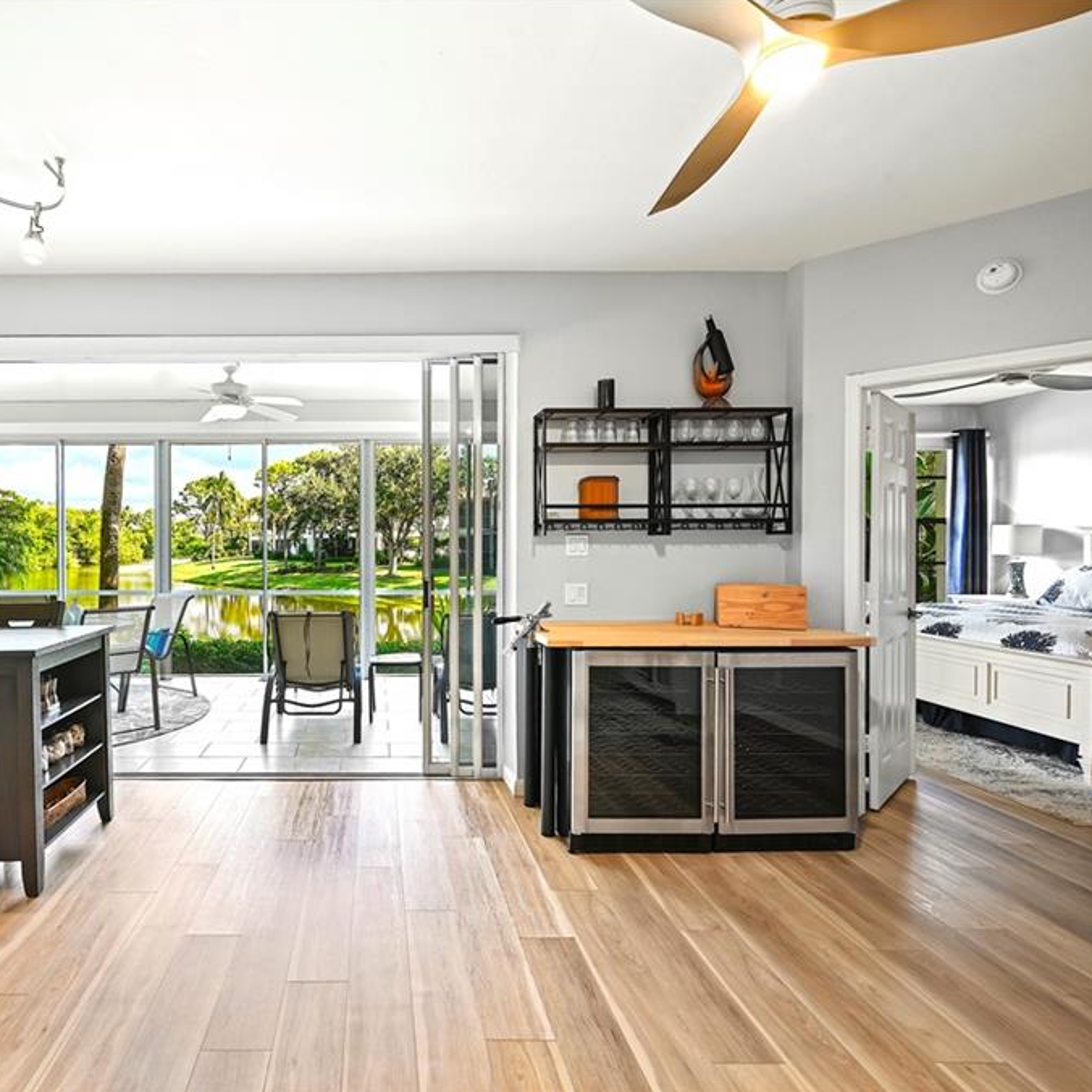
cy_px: 545
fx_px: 642
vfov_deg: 80.7
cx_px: 365
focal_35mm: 18
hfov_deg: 78.1
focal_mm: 14
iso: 100
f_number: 8
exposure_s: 1/2
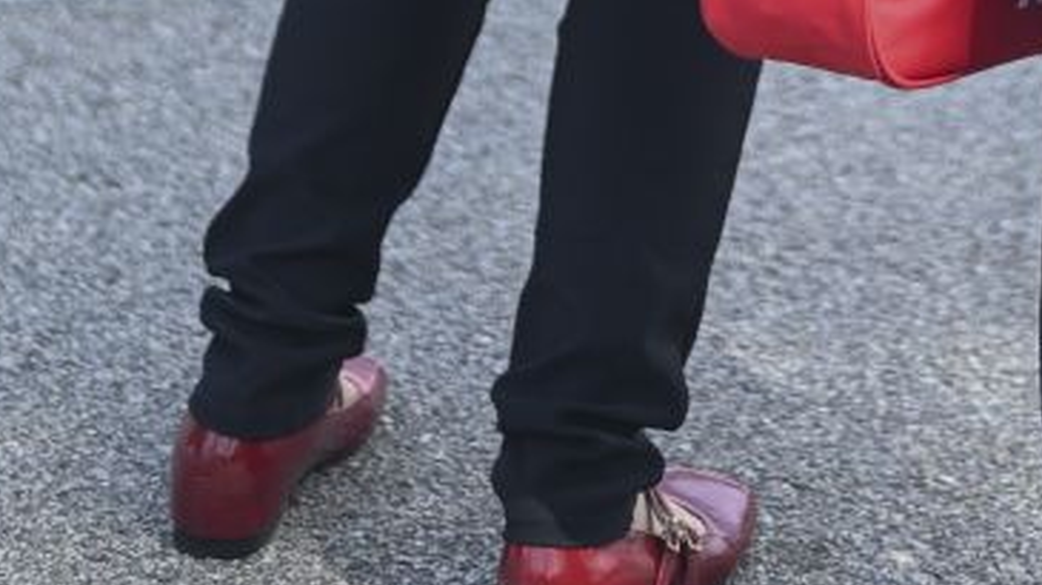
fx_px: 4916
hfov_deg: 12.0
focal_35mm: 178
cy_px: -979
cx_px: 864
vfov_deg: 6.4
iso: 200
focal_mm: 50
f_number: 2
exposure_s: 1/1600
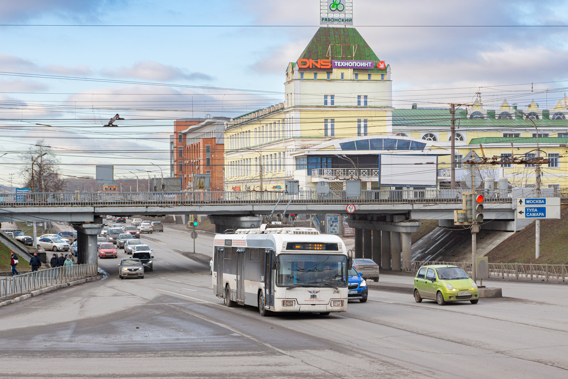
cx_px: 284
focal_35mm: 68
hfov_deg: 29.9
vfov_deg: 20.2
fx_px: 1065
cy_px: 190
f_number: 4
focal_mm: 45
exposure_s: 1/320
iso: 160
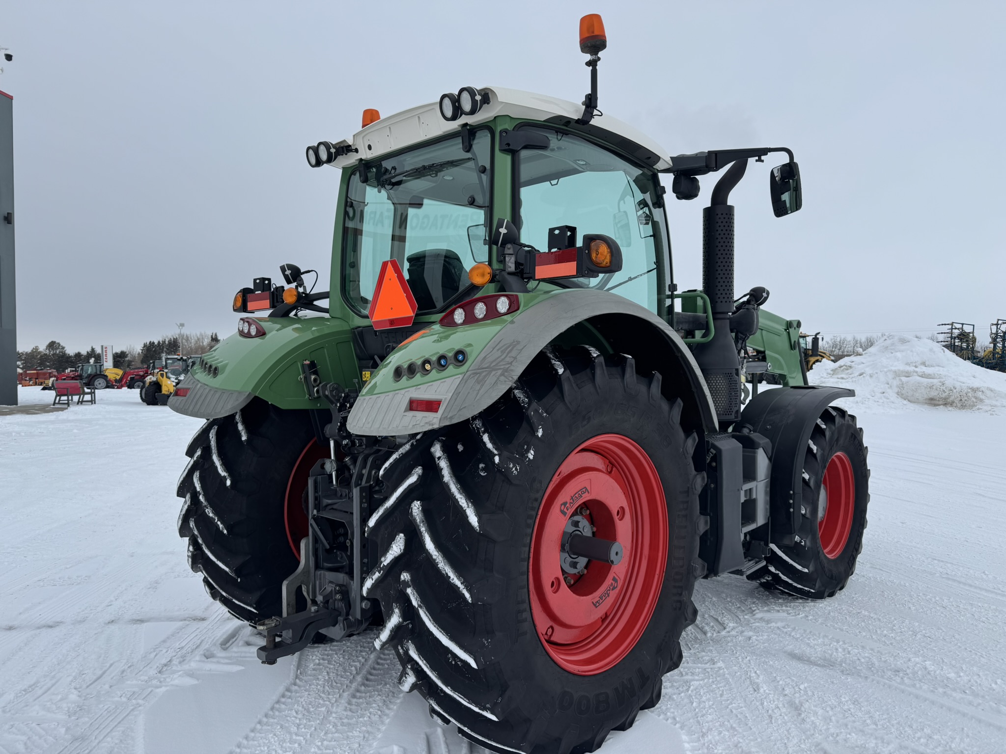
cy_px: 377
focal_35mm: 24
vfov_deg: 56.8
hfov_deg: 71.6
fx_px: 697
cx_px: 503
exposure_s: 1/5348
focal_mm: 6.76
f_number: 1.78
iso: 80
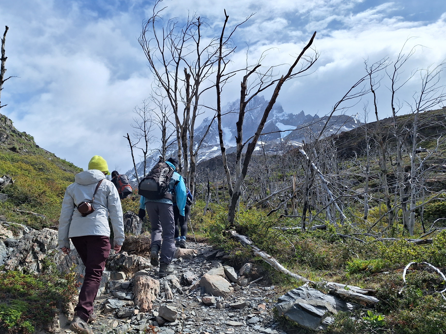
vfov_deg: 51.3
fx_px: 348
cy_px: 185
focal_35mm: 27
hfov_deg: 65.0
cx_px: 190
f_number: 1.8
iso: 40
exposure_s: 1/5376
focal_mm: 5.54
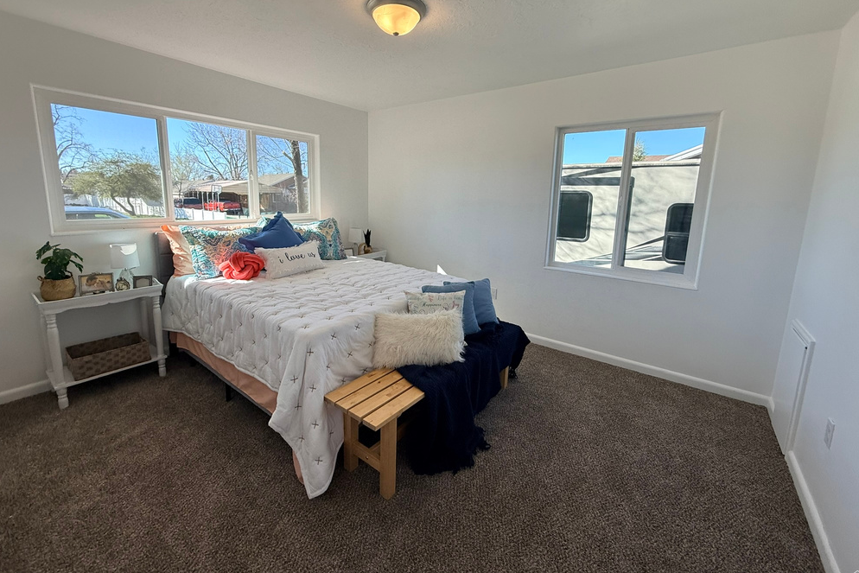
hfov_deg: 100.4
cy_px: 251
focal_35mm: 15
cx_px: 423
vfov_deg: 77.0
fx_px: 358
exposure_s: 1/328
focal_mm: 2.22
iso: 64
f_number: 2.2
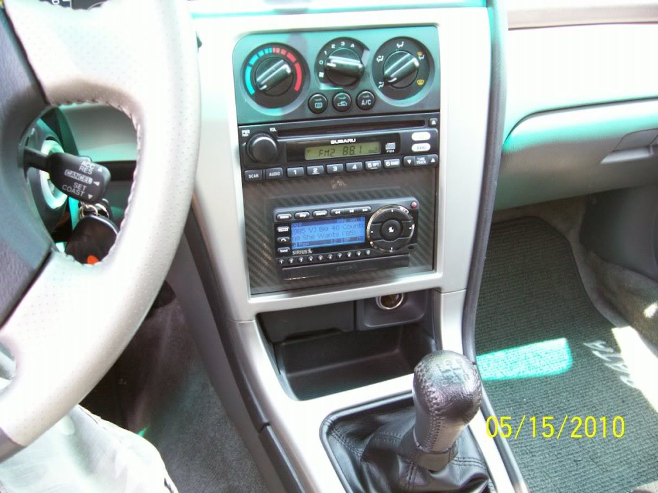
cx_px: 329
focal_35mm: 34
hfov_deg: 54.0
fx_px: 646
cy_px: 246
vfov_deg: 41.8
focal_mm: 5.6
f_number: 2.7
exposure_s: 1/32
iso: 105
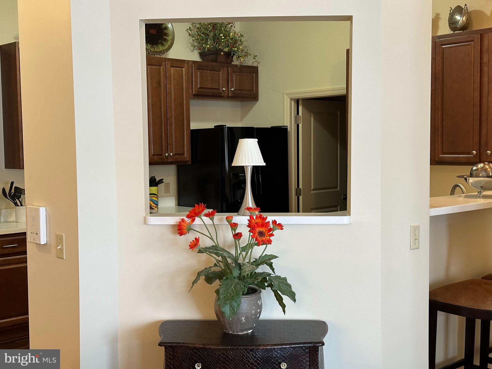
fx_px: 682
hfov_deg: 39.7
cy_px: 184
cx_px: 246
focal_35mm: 48
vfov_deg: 30.3
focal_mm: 6.86
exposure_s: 1/60
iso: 250
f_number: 1.78
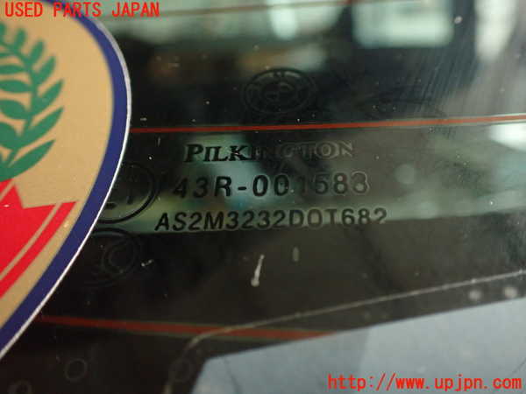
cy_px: 197
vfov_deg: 44.2
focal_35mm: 32
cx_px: 263
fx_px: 486
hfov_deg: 56.8
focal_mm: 5.79
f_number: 2.4
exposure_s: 1/20
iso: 800
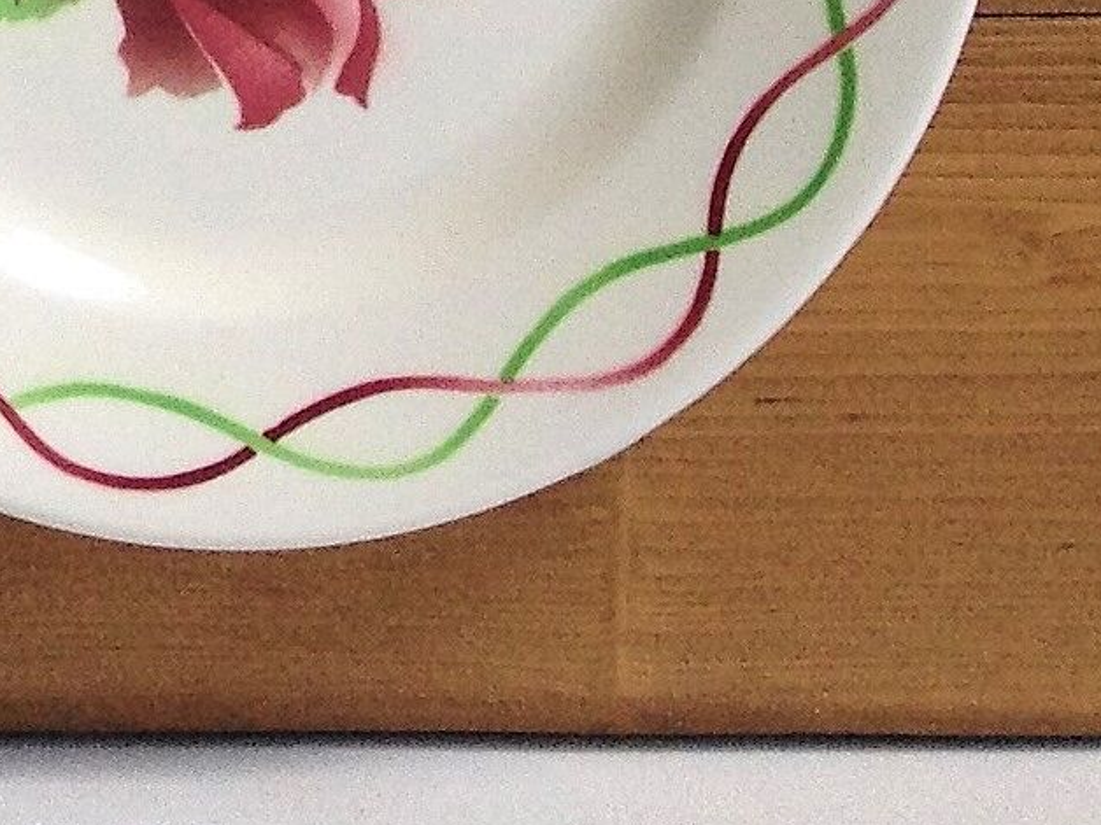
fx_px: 5534
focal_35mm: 174
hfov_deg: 10.1
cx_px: -1447
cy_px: -1096
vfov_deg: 7.9
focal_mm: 4.28
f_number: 2.4
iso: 80
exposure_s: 1/120
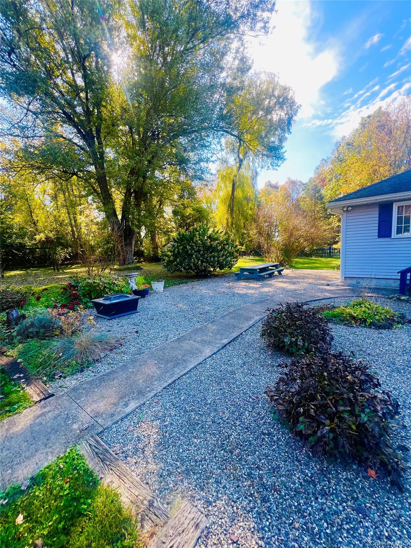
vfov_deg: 106.2
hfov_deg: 89.9
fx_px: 206
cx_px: 206
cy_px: 274
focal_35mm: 13
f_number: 1.8
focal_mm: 1.57
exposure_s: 1/156
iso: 32
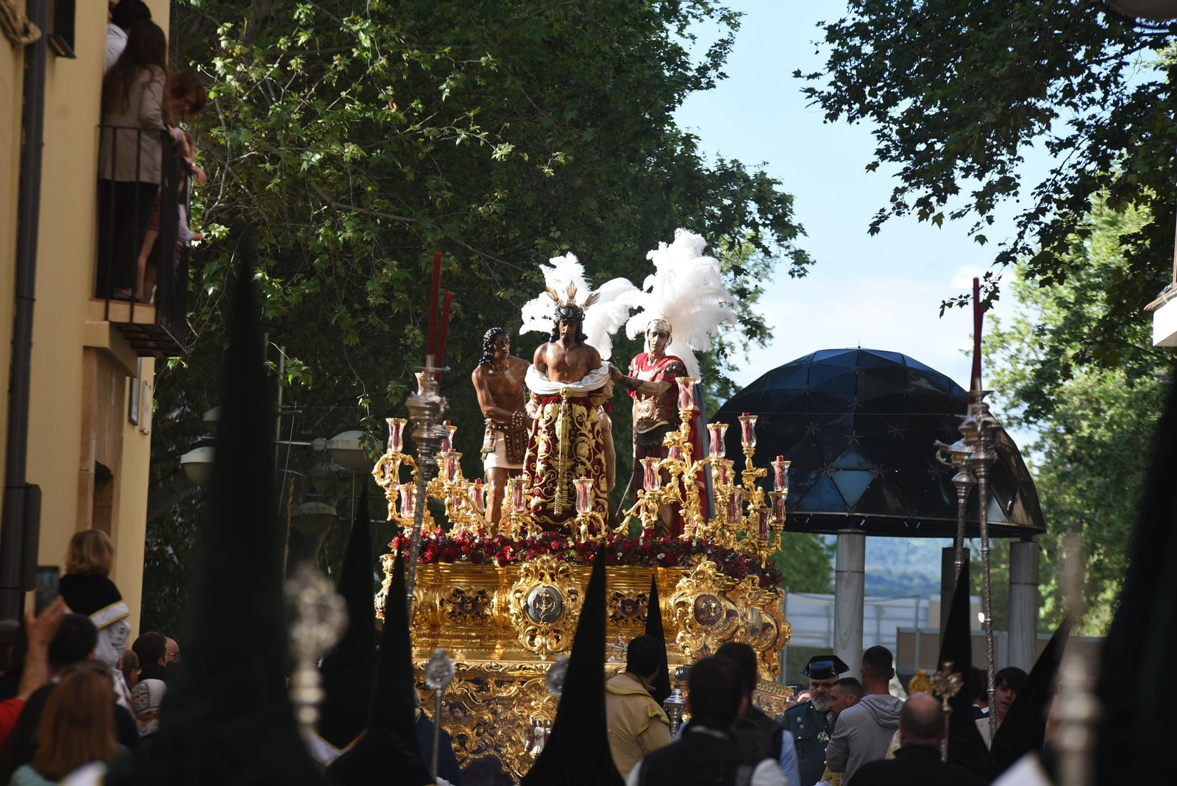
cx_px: 588
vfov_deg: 6.9
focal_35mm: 200
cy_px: 393
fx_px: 6541
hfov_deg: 10.3
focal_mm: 200
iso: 180
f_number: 5
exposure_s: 1/320
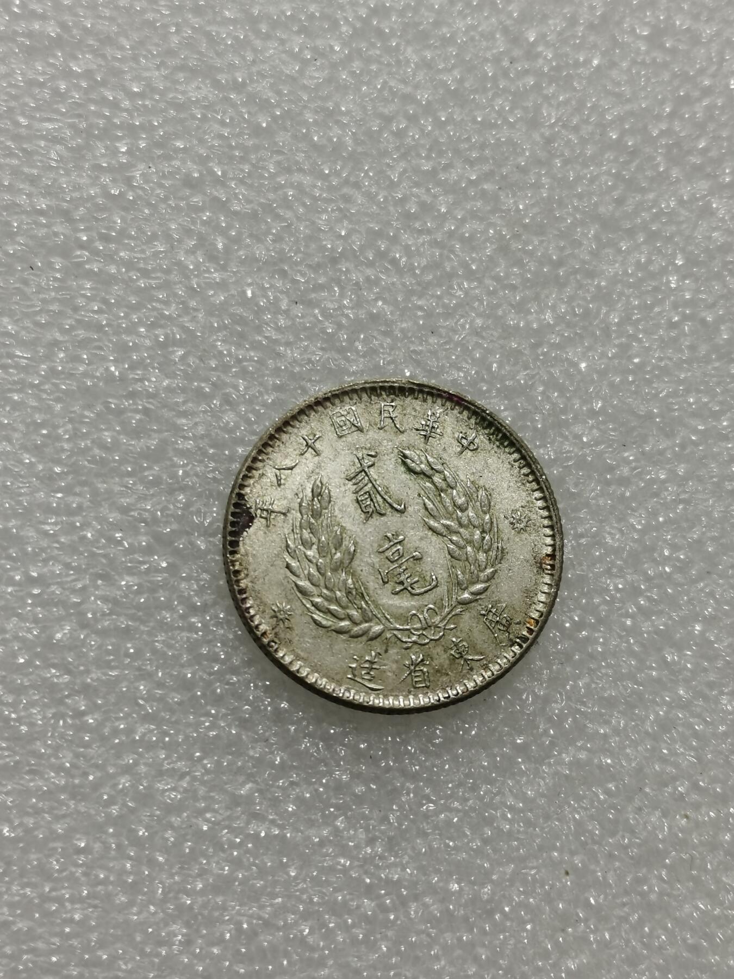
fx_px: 1753
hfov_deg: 23.7
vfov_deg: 31.2
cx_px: 367
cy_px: 490
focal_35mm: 62
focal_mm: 5.58
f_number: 1.8
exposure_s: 1/104
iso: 50
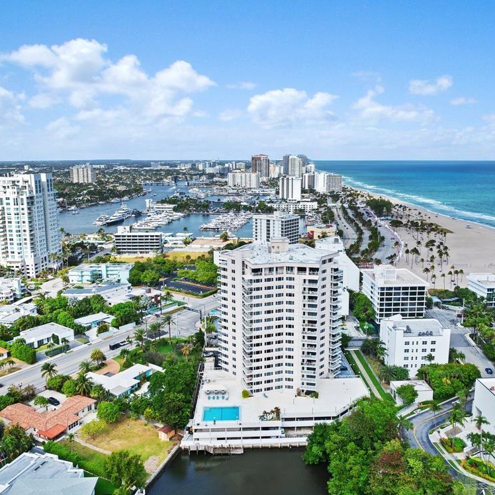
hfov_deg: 55.6
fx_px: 469
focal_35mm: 29
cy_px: 244
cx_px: 256
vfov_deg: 55.6
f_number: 2.8
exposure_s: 1/1250
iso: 100
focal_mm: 12.29
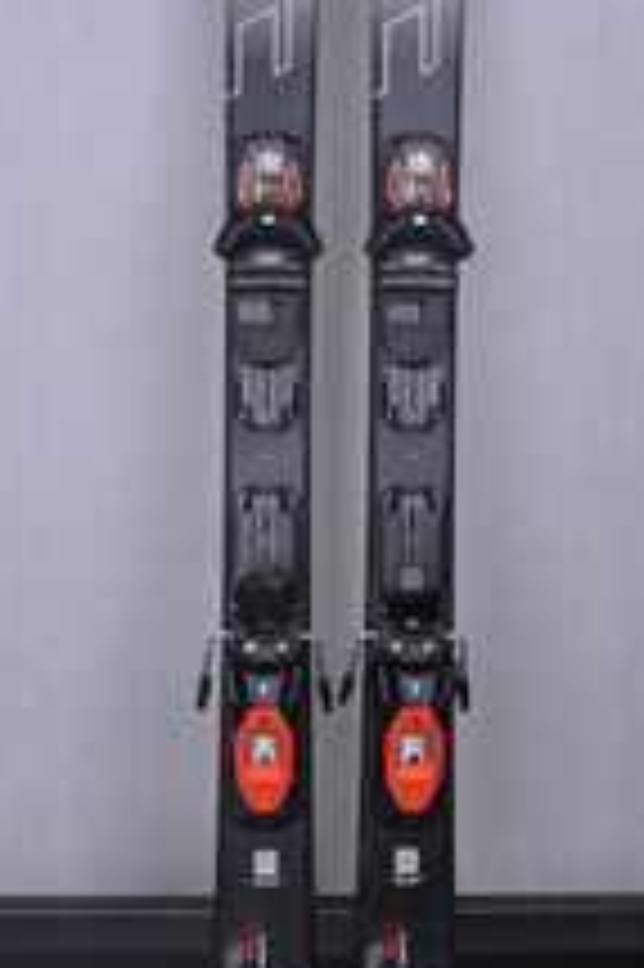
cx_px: 336
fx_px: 1854
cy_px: 315
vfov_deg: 29.0
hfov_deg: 19.7
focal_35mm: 69
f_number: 9.5
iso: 3200
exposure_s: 1/125
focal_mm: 22
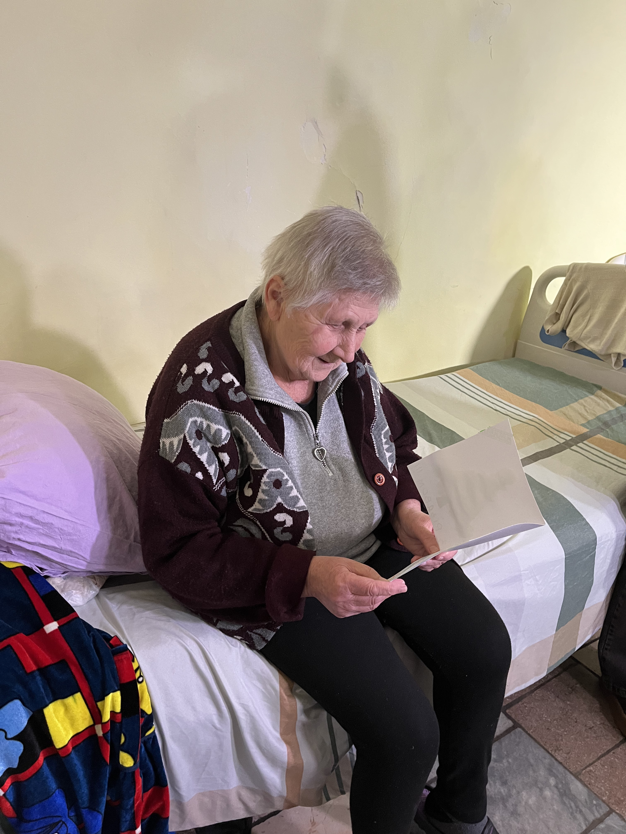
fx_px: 627
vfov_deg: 67.3
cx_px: 313
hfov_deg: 53.1
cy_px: 417
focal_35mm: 26
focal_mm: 5.1
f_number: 1.6
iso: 250
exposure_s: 1/50
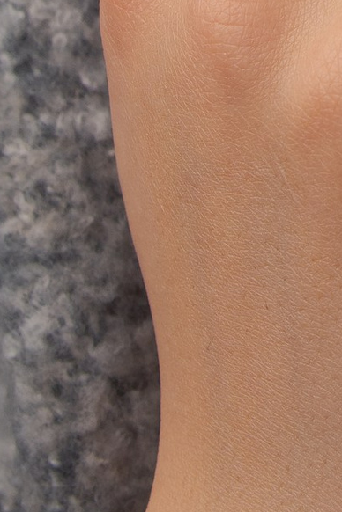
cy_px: -644
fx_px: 7994
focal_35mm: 561
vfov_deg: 3.6
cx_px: 788
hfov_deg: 2.4
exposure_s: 1/160
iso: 200
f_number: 5
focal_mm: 85
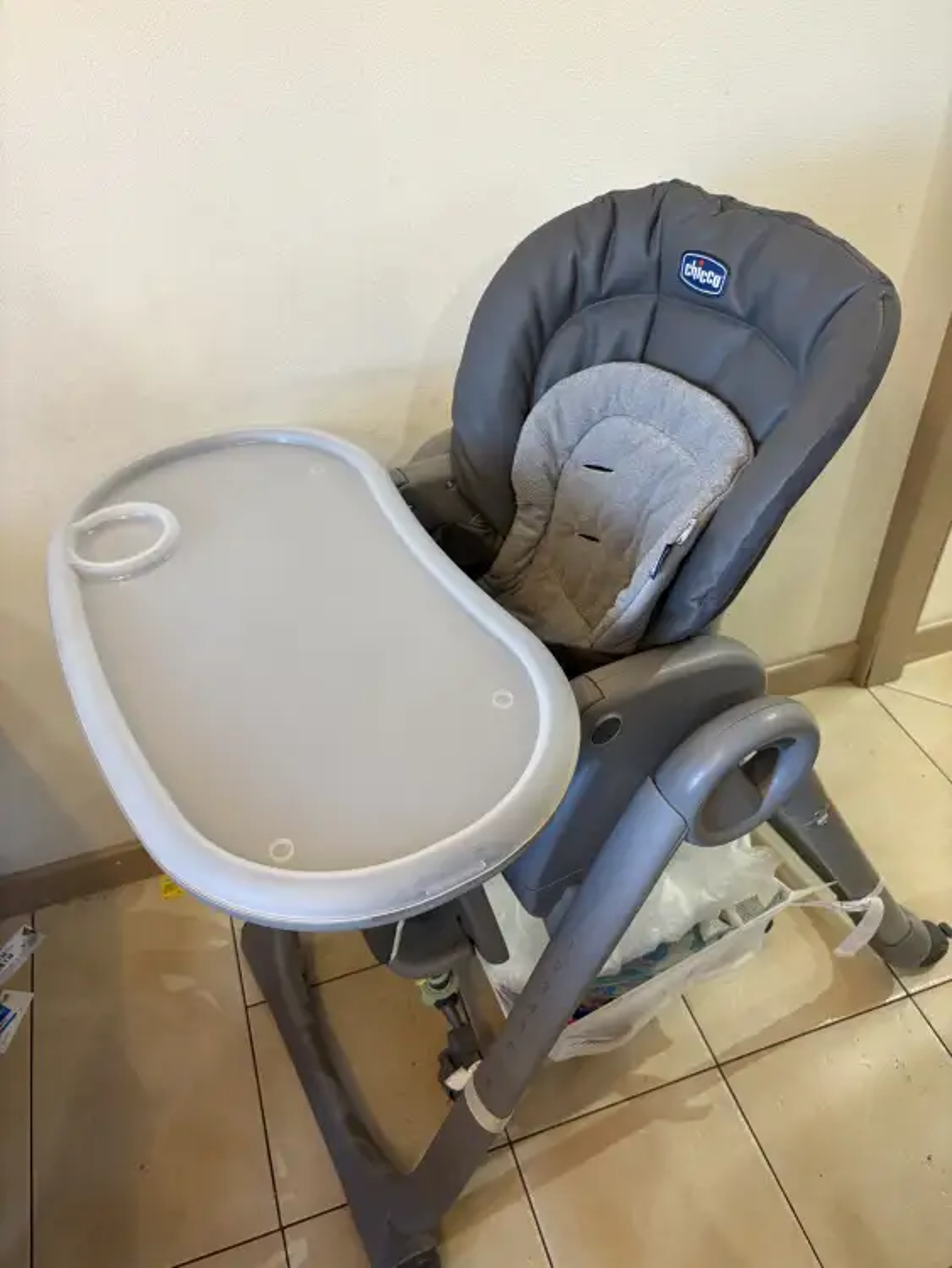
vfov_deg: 67.3
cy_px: 634
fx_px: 953
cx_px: 476
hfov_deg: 53.1
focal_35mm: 26
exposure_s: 1/50
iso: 160
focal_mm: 5.96
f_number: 1.6
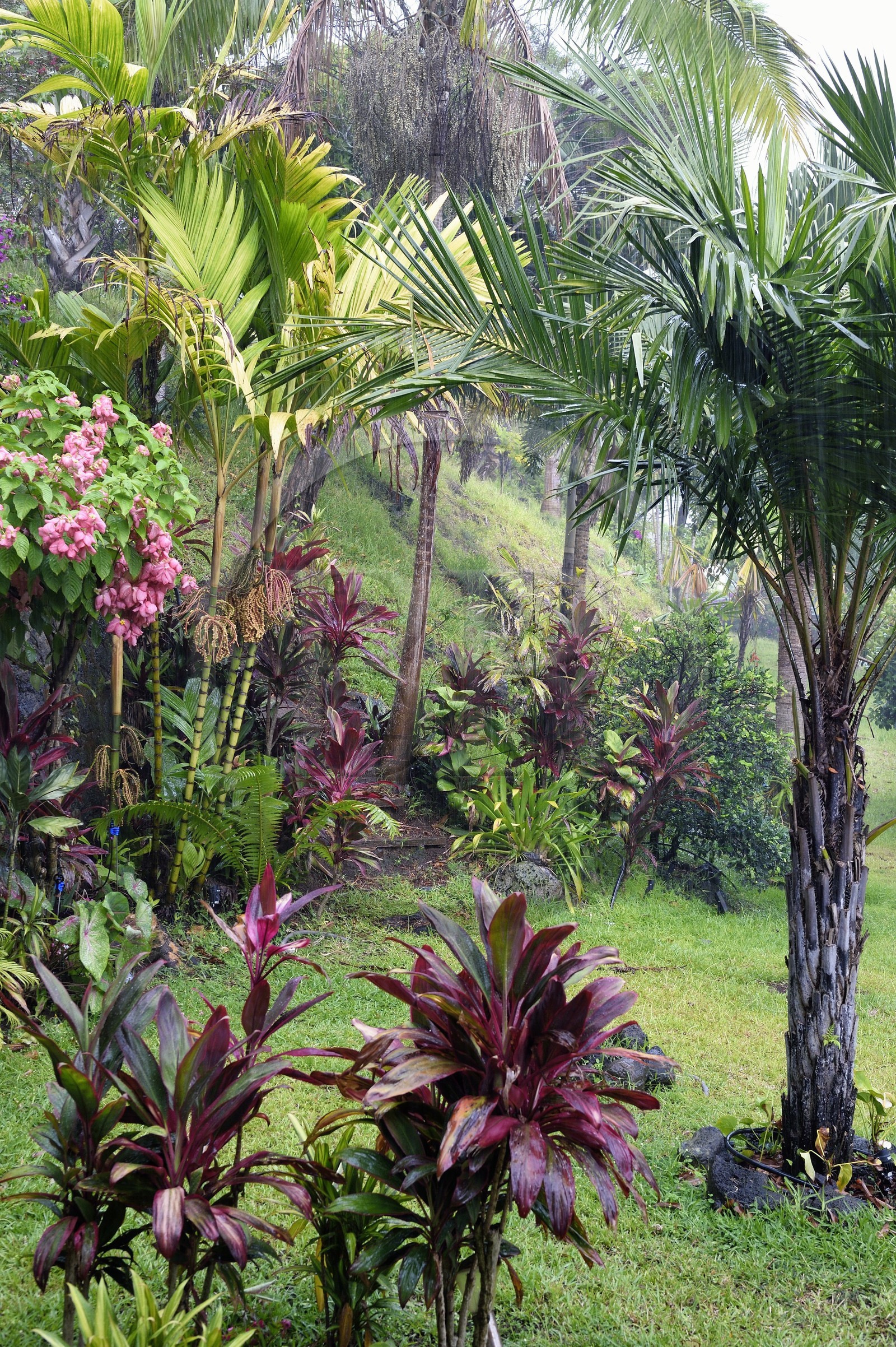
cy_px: 674
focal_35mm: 48
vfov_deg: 41.1
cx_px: 448
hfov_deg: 28.0
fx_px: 1794
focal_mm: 48
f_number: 8
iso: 800
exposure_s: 1/30
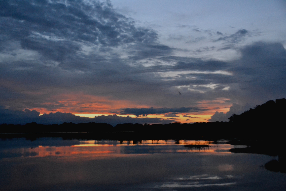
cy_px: 96
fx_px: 298
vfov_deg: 35.5
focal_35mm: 38
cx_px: 143
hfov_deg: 51.3
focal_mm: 25
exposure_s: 1/60
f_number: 4
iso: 3200
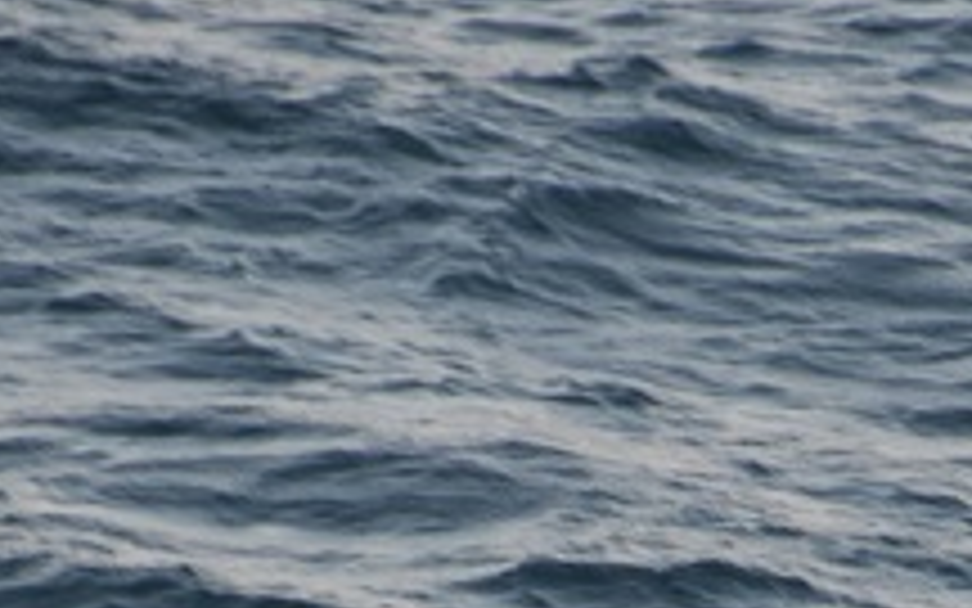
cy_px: 1211
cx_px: 1242
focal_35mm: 615
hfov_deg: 3.4
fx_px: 16302
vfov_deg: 2.1
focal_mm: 85
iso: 400
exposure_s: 1/125
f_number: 5.6
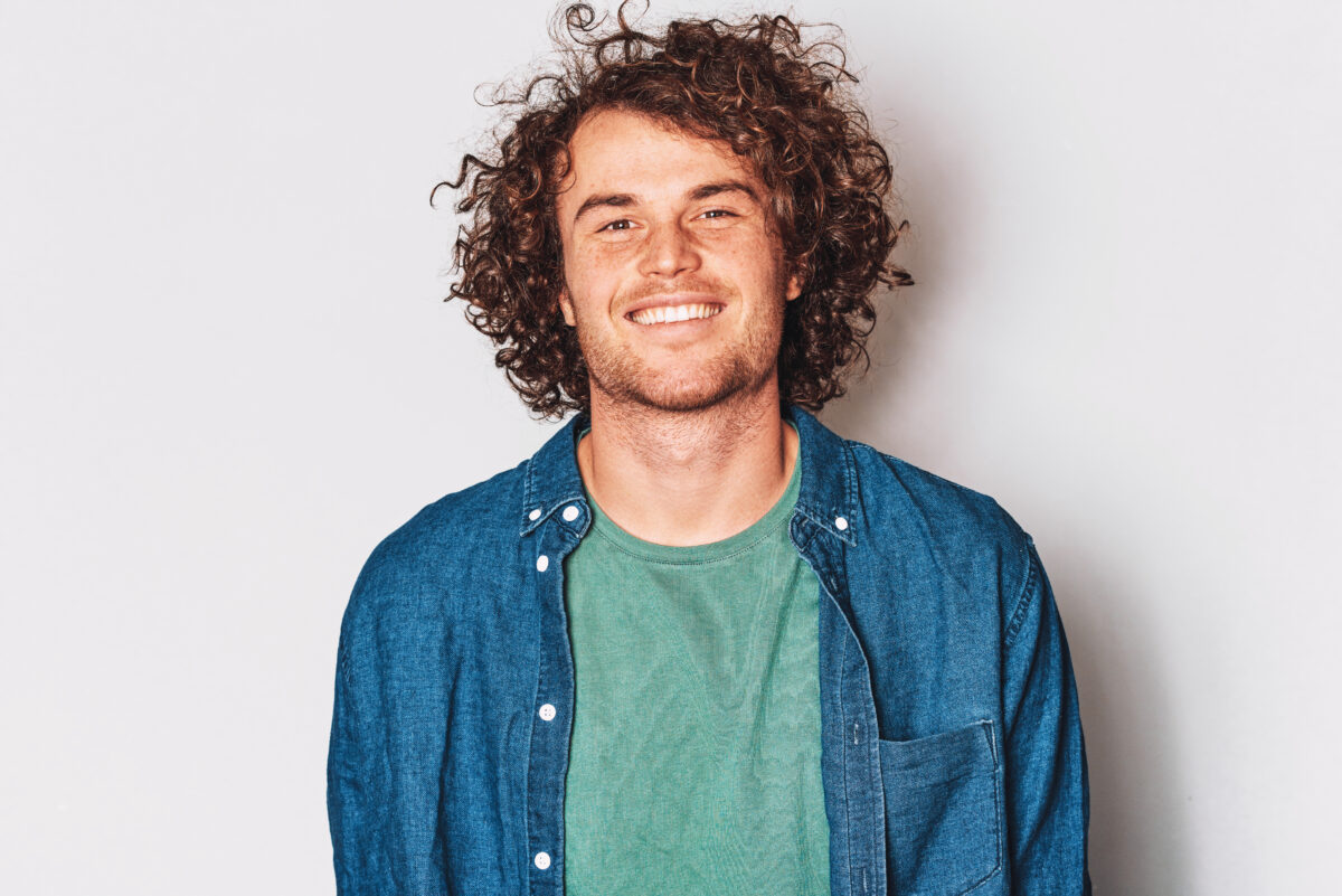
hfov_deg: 23.9
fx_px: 3170
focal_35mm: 85
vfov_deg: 16.1
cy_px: 448
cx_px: 671
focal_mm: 85
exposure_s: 1/160
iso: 200
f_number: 5.6
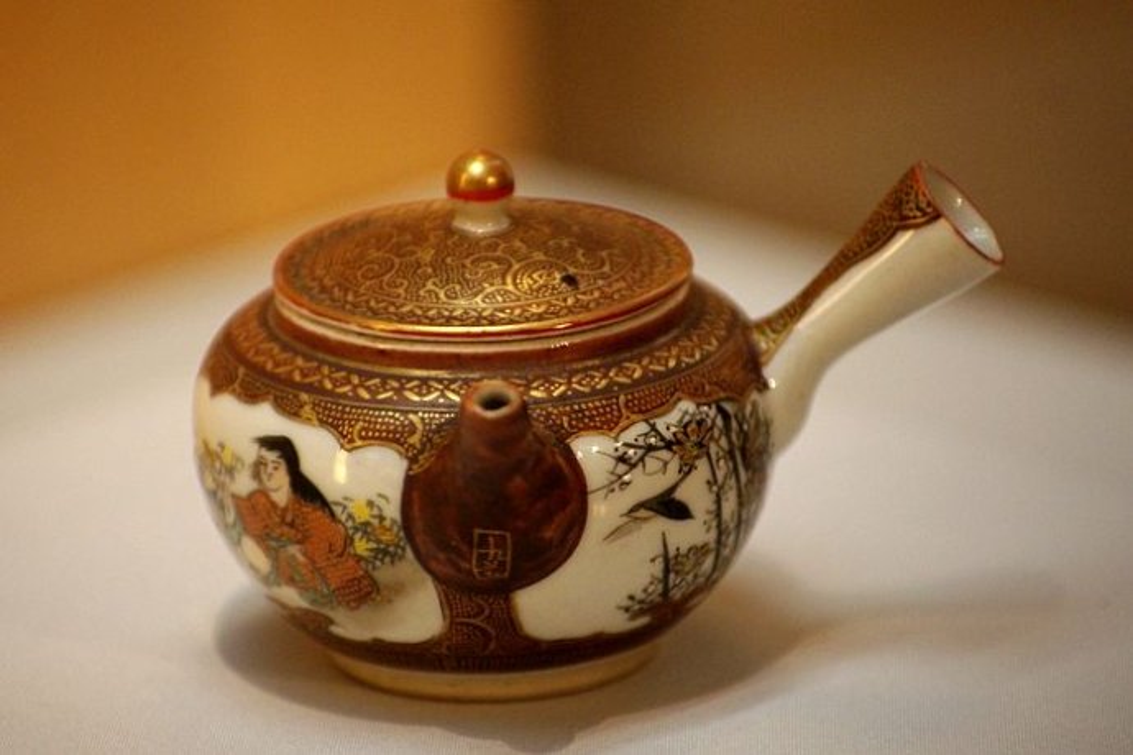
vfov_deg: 6.8
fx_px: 6357
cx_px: 566
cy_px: 378
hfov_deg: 10.2
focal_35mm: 202
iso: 800
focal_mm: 135
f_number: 2.8
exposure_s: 1/90
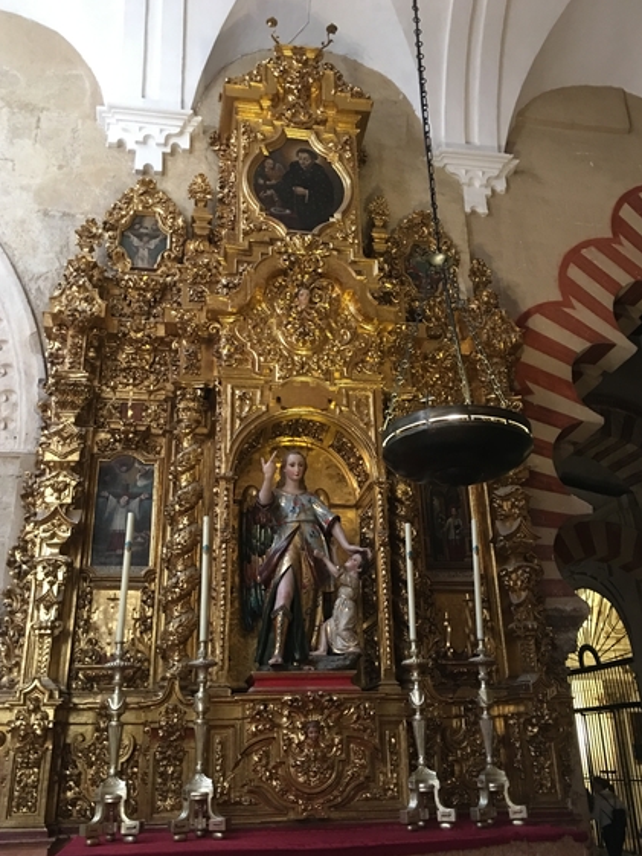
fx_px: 766
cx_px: 322
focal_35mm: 31
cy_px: 433
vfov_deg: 58.3
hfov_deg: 45.5
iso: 125
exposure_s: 1/8
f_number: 2.2
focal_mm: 4.15
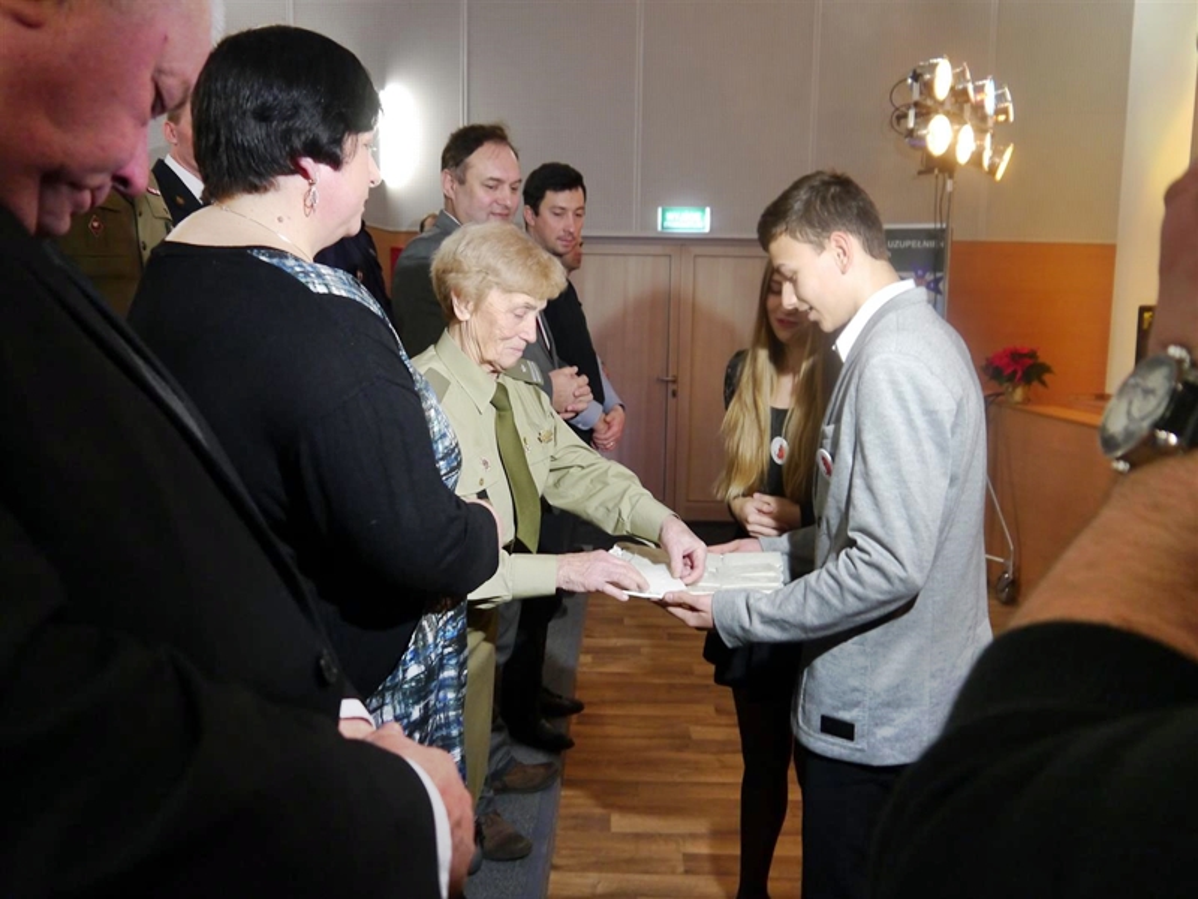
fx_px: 969
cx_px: 599
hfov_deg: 63.4
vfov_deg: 49.7
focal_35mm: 28
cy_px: 450
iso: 800
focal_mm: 14
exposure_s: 1/30
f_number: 3.5
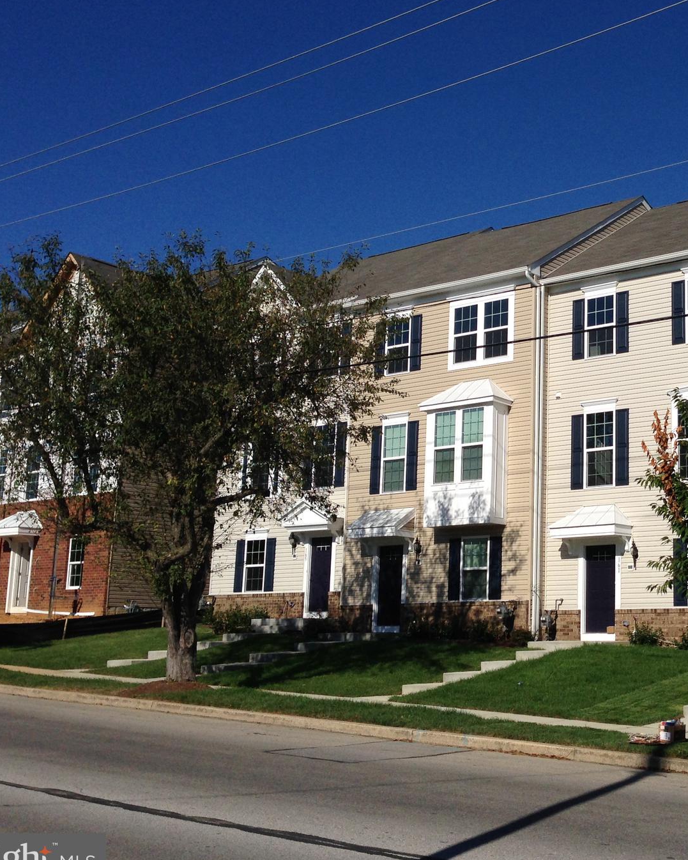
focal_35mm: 49
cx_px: 600
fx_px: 1247
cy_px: 395
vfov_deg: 38.0
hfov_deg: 29.7
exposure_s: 1/3876
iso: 50
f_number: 2.4
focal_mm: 4.12
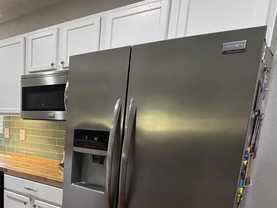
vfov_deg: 40.1
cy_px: 166
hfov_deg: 46.2
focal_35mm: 34
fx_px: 272
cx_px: 7
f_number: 2.2
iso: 320
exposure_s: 1/120
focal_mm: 2.22
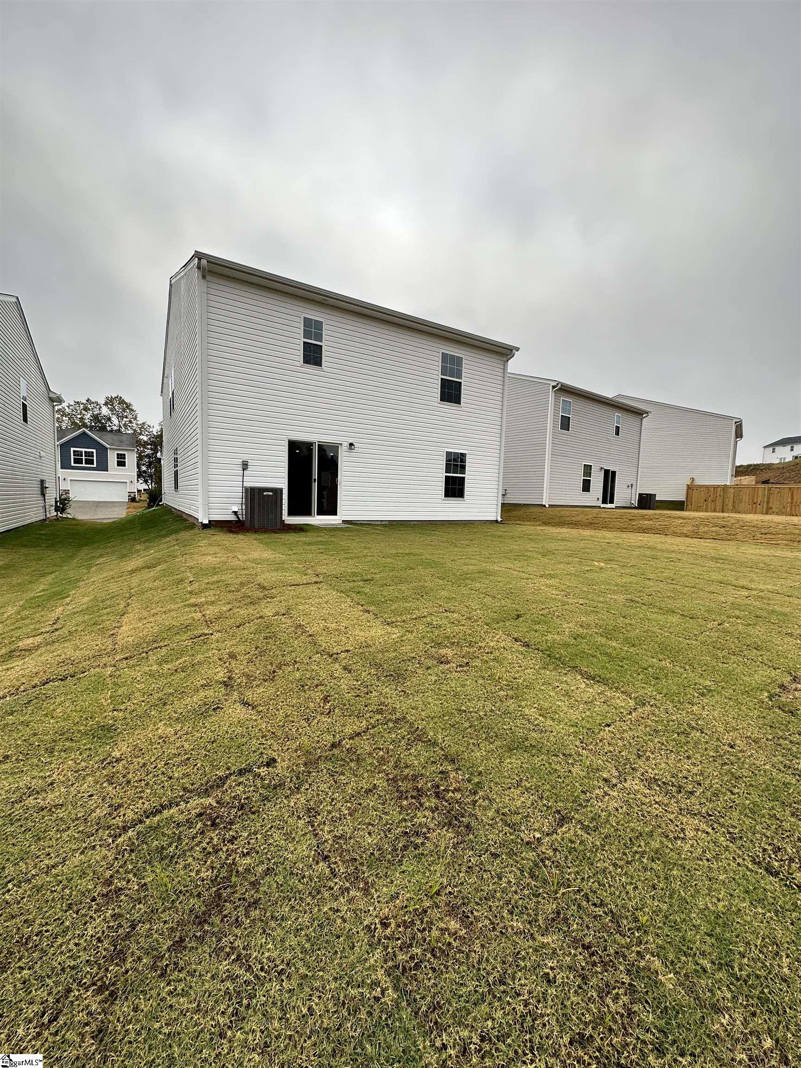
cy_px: 534
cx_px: 400
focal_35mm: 14
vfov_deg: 102.1
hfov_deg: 85.7
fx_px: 432
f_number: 2.2
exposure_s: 1/749
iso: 40
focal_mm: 2.22
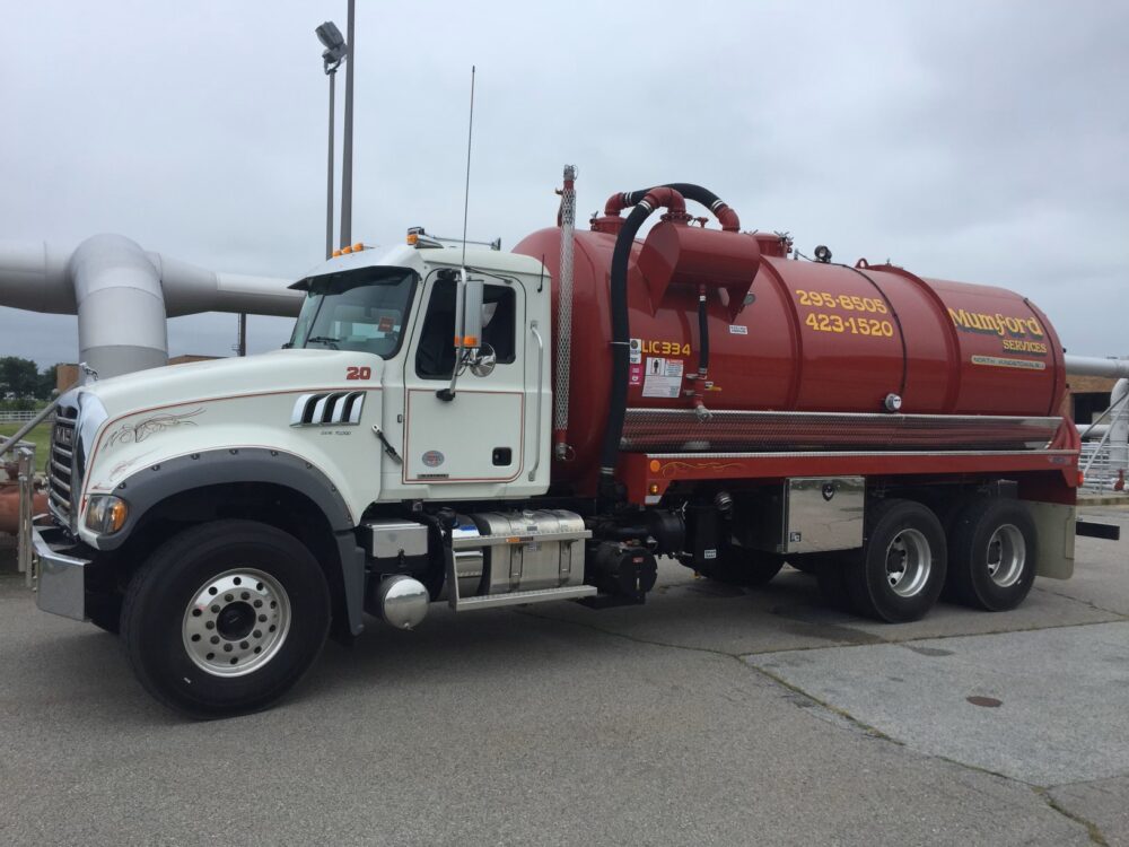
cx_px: 564
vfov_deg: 48.2
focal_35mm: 29
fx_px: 946
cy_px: 424
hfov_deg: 61.7
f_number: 2.2
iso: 32
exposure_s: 1/989
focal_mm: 4.15
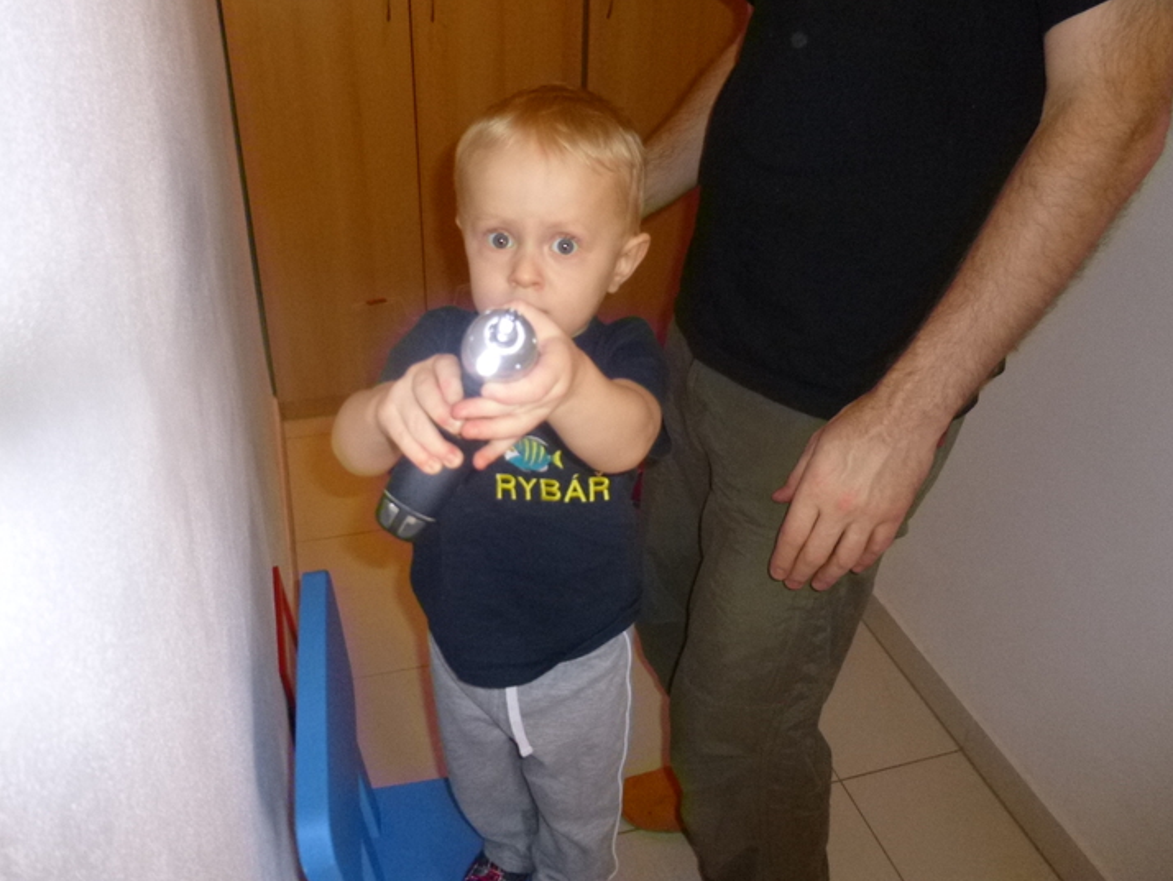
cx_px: 559
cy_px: 390
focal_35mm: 28
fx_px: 949
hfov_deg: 63.4
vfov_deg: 49.7
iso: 400
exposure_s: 1/60
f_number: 3.1
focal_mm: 4.5
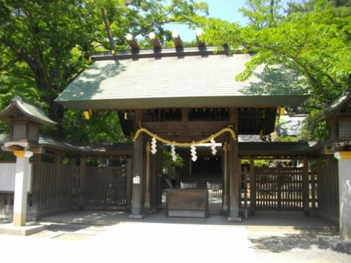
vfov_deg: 44.2
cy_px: 132
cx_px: 176
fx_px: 324
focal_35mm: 32
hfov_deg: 56.8
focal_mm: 5.7
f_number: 2.9
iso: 100
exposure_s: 1/400
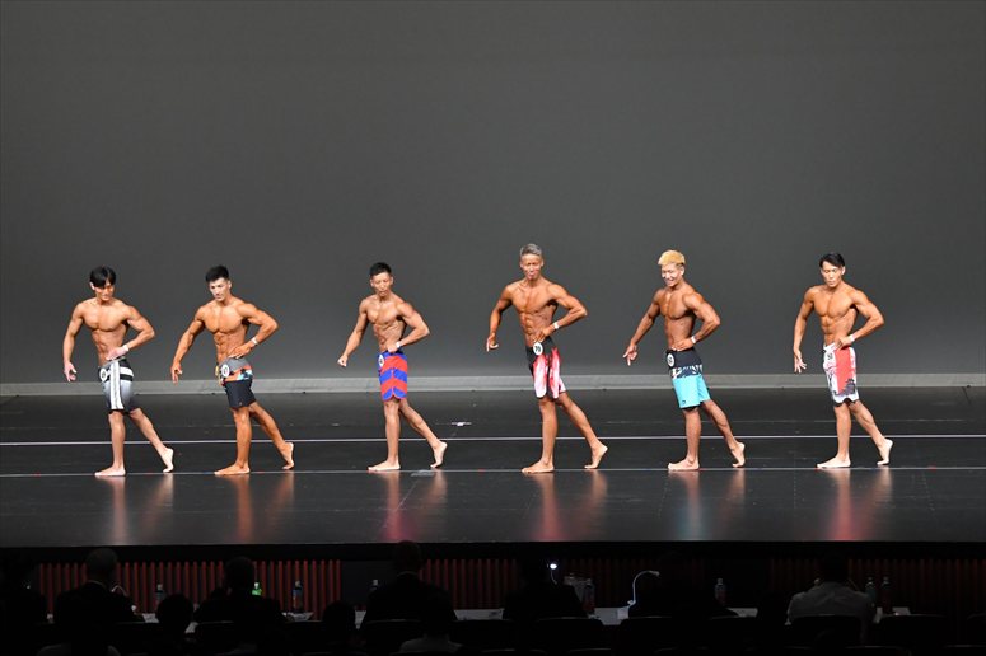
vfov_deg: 11.1
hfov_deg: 16.7
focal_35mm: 123
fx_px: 3367
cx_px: 493
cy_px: 328
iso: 4000
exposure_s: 1/400
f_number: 5.6
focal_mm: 82
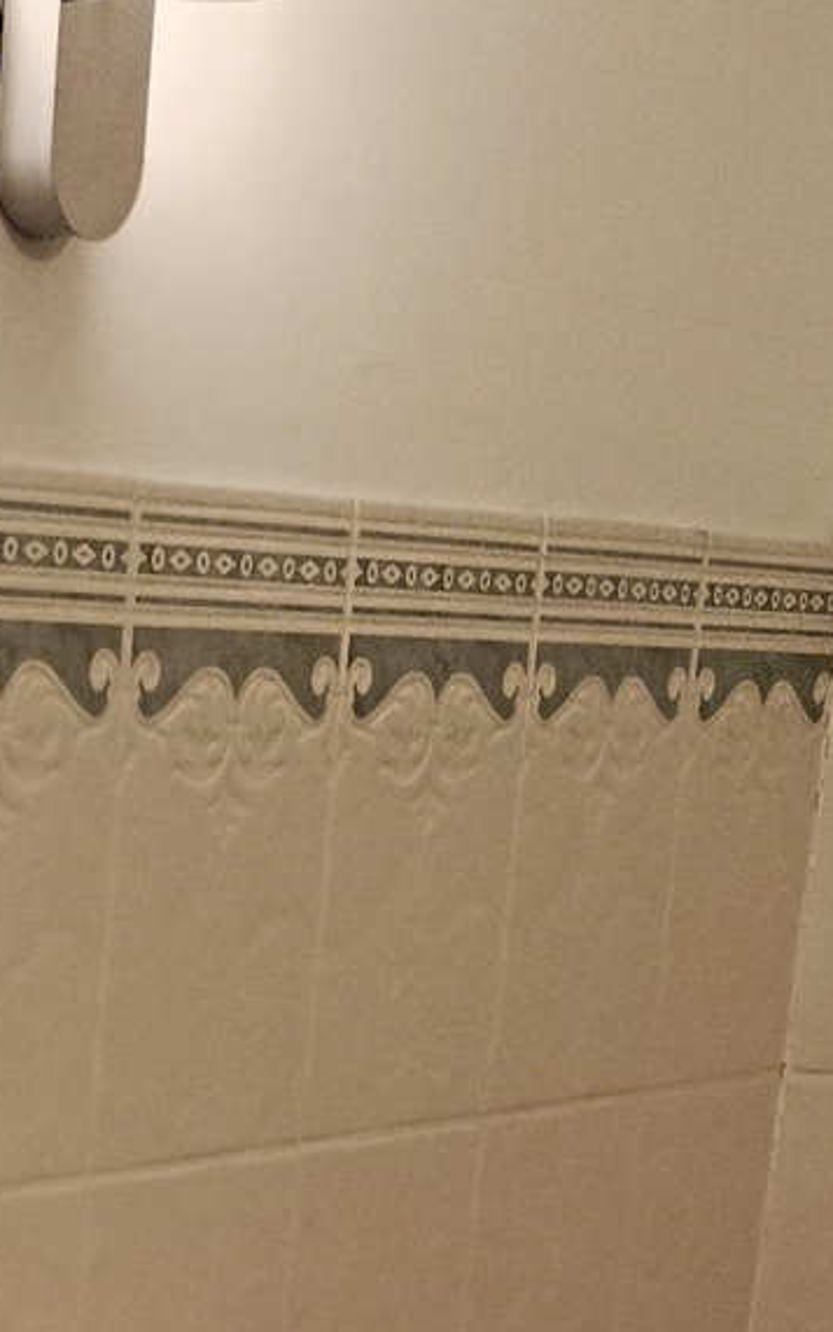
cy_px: 1849
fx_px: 3450
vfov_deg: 19.7
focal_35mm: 95
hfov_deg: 12.4
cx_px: -744
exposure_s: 1/100
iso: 1136
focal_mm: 5.24
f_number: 1.7
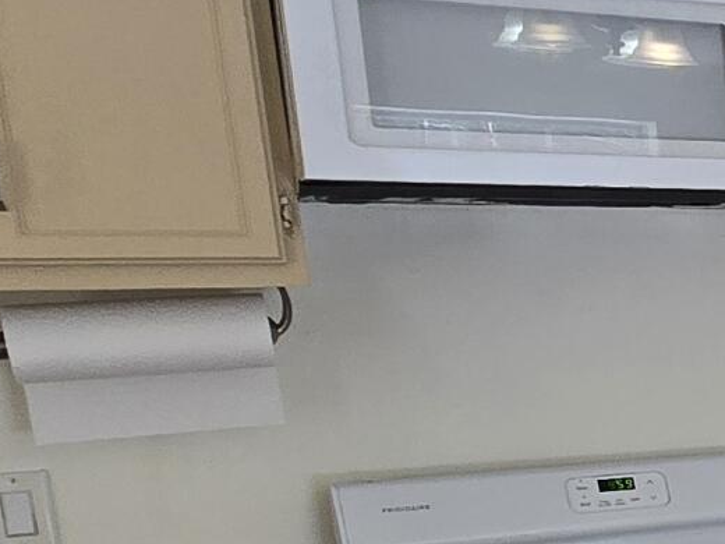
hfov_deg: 15.5
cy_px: 530
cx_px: 1690
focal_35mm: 75
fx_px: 1571
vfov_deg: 19.1
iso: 64
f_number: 2.2
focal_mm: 2.2
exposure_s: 1/120
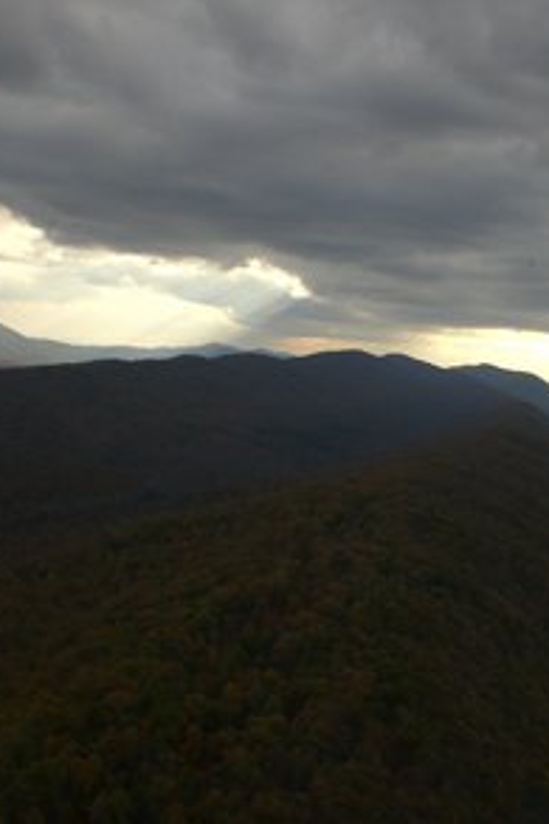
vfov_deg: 36.9
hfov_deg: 24.7
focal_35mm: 54
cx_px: 431
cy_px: 419
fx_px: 1237
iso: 50
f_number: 4.4
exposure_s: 1/250
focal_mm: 6.3
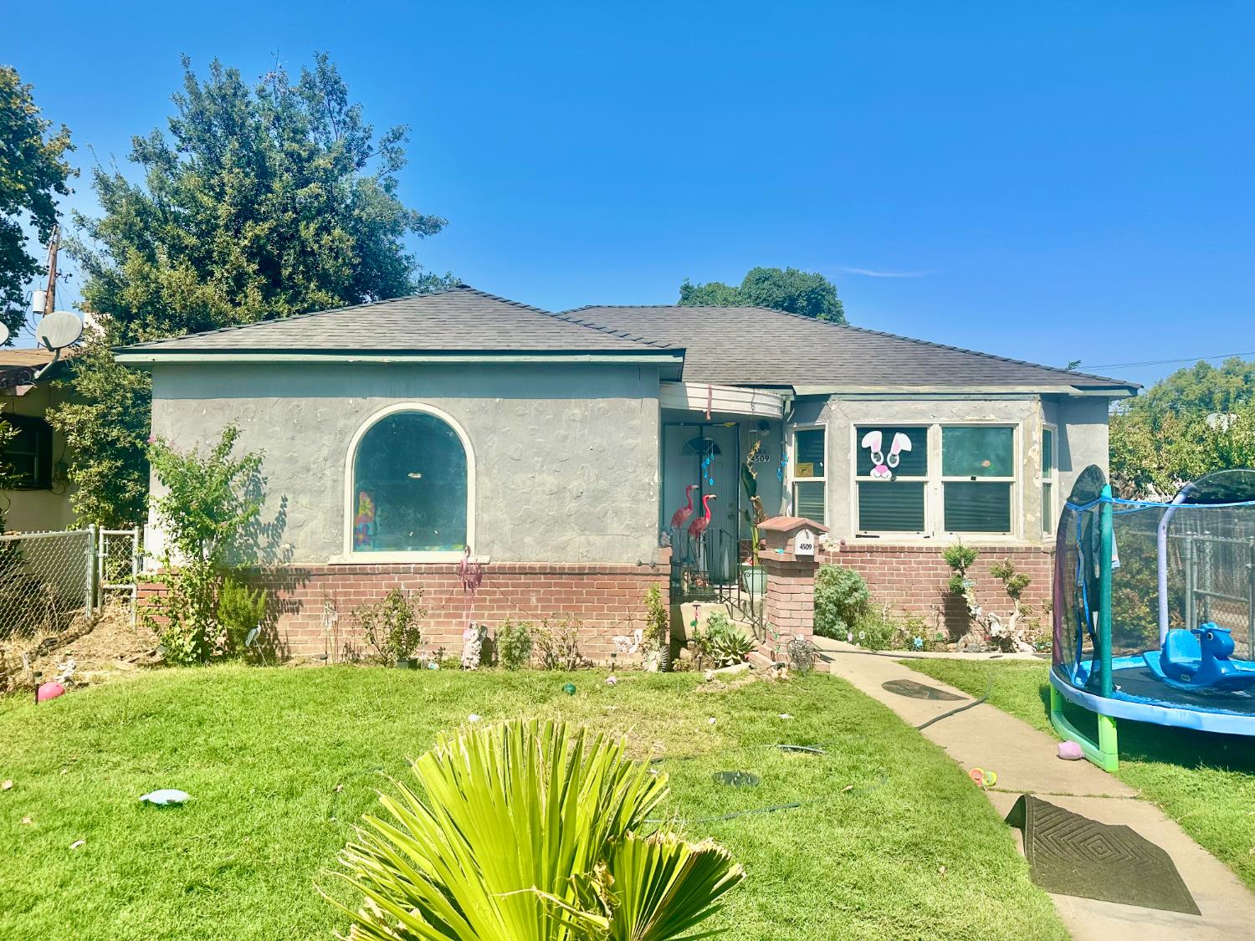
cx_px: 628
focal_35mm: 24
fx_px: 870
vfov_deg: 56.8
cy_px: 470
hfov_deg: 71.6
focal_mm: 6.86
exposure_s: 1/6211
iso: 80
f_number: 1.78
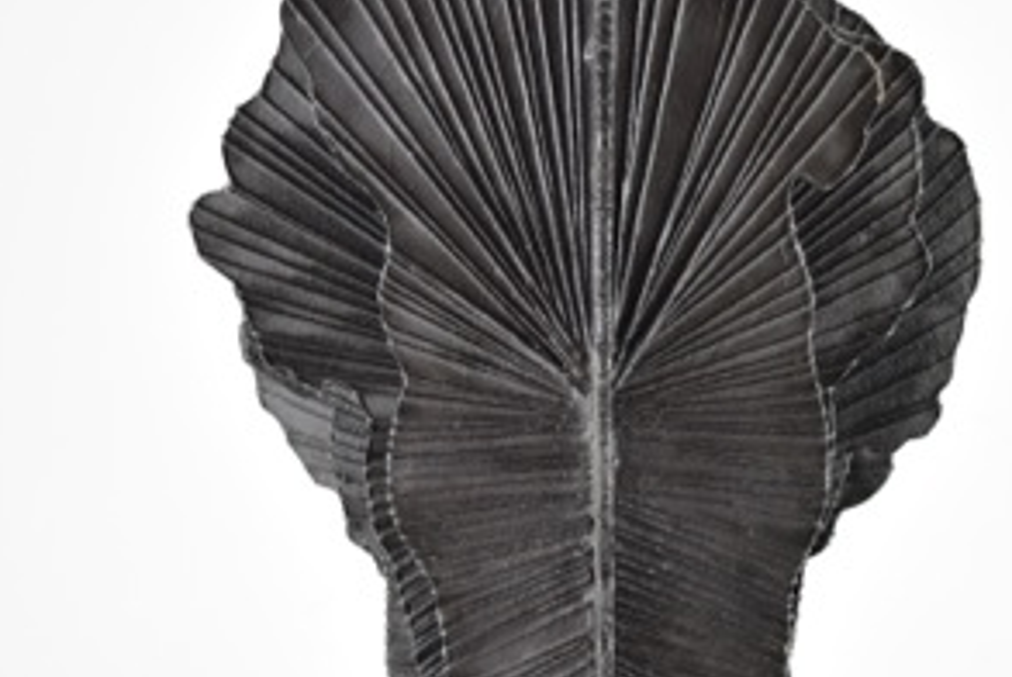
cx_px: 604
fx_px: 3686
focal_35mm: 131
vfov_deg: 10.5
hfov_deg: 15.6
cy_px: 454
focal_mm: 40
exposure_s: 1/125
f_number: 5
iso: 800
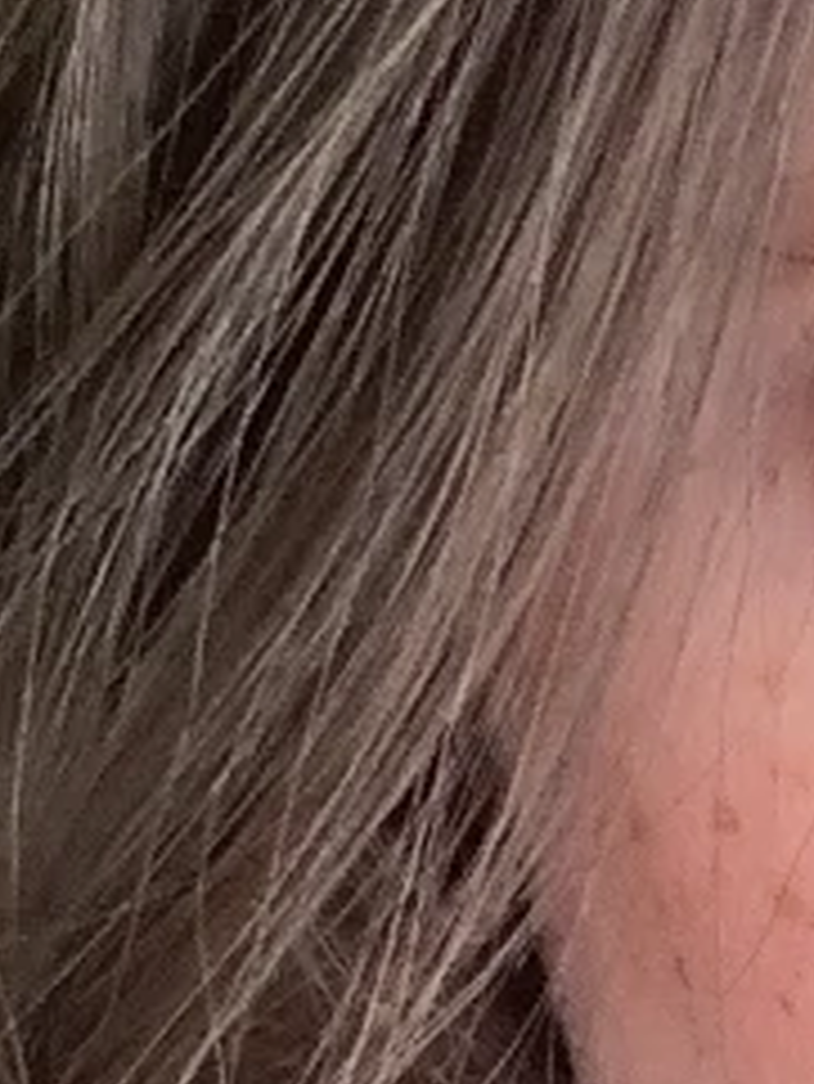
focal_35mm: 191
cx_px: 1345
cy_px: 846
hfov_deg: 7.6
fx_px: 5983
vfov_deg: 10.3
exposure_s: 1/79
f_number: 2.2
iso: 64
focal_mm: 2.87
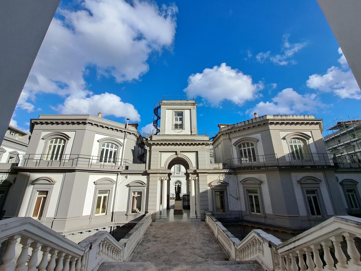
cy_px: 136
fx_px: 136
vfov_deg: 89.9
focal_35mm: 13
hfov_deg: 106.2
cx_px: 180
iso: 50
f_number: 2.2
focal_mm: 1.74
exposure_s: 1/1361
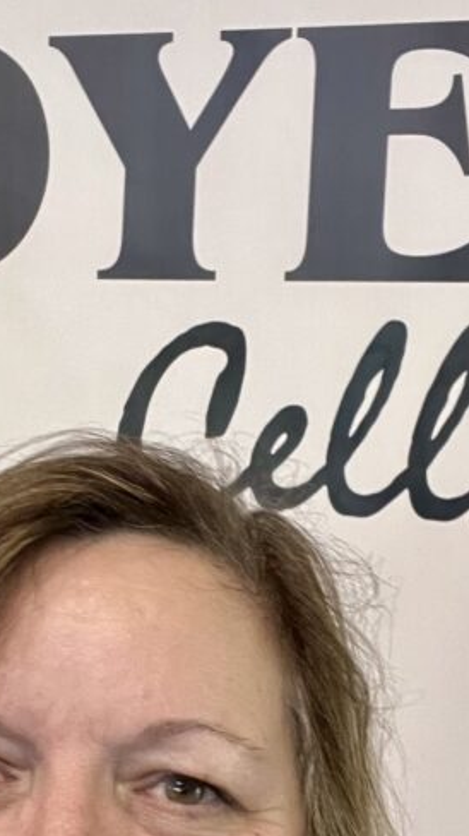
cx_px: 156
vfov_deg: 31.2
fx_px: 1483
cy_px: 569
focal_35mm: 67
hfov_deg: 17.9
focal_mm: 2.71
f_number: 2.2
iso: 320
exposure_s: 1/60
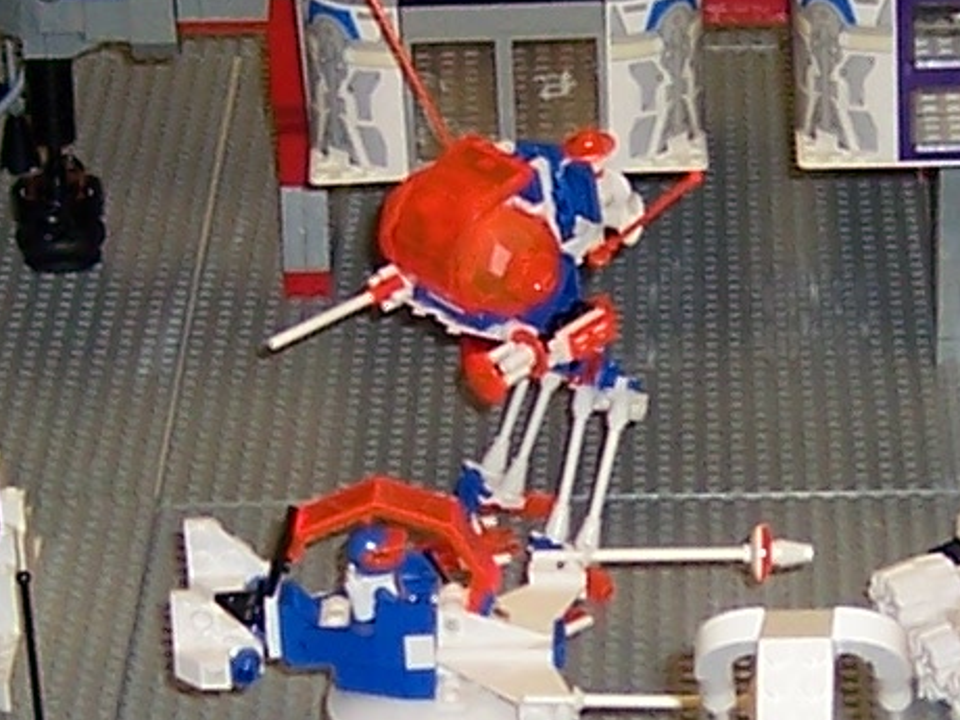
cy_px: 833
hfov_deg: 10.7
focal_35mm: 185
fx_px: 5131
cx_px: 728
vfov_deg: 8.0
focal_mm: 5.5
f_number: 2.8
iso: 80
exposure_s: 1/60
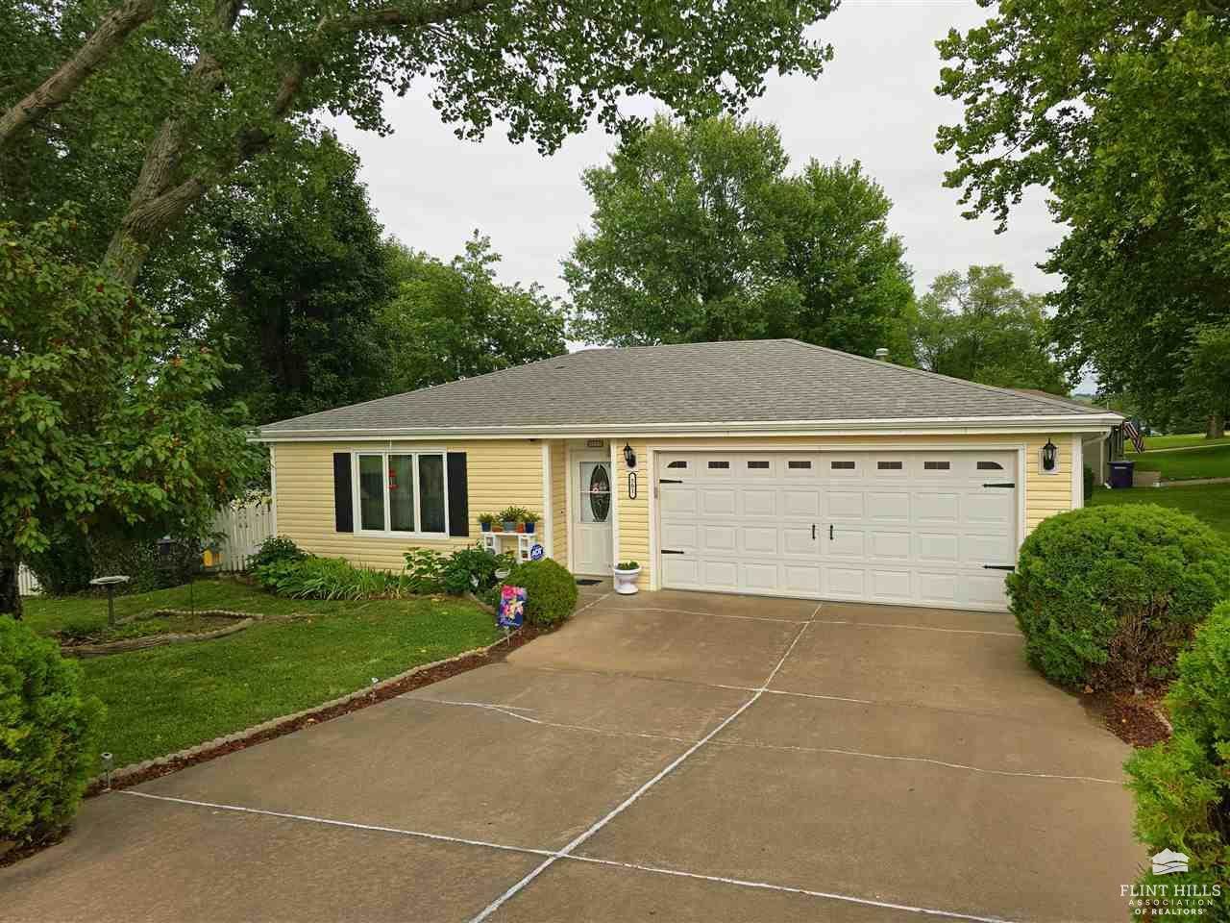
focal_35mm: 23
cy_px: 462
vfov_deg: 58.9
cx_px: 615
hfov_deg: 73.9
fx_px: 817
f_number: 1.7
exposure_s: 1/417
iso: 12
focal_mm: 6.3
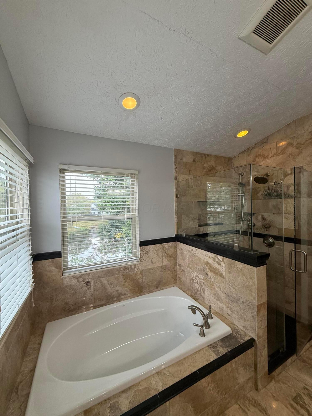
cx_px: 156
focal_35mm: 14
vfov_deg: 102.1
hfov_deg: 85.7
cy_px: 208
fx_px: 168
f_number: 2.2
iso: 160
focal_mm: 2.22
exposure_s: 1/120
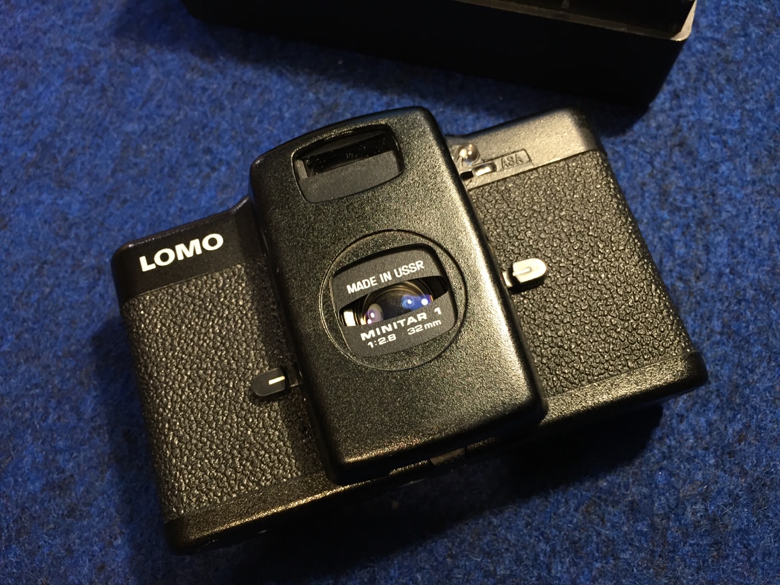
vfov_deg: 48.2
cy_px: 292
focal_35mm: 29
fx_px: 653
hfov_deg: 61.7
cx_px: 390
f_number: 2.2
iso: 100
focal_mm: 4.15
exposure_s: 1/30
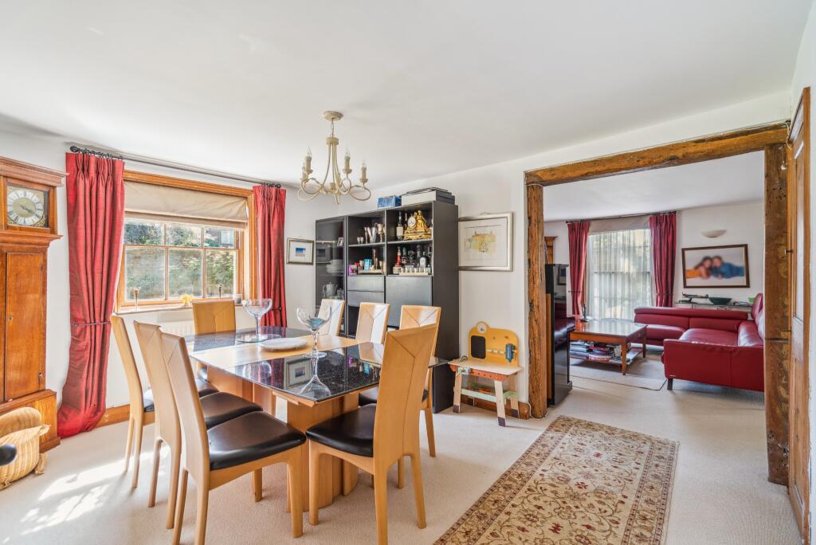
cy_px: 272
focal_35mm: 16
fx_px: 363
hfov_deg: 96.7
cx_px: 408
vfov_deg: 73.8
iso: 640
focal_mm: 16
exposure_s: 1/20
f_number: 5
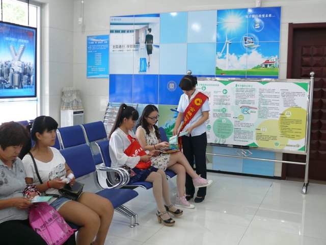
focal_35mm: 38
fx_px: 358
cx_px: 163
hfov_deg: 49.0
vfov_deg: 37.7
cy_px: 122
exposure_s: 1/20
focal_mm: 8.1
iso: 200
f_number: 2.8
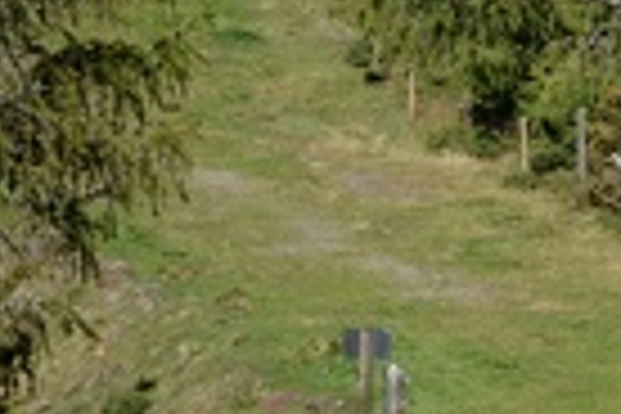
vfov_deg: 4.8
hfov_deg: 6.7
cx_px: 1598
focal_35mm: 286
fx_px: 4933
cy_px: -310
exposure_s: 1/80
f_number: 16
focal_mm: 50
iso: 140
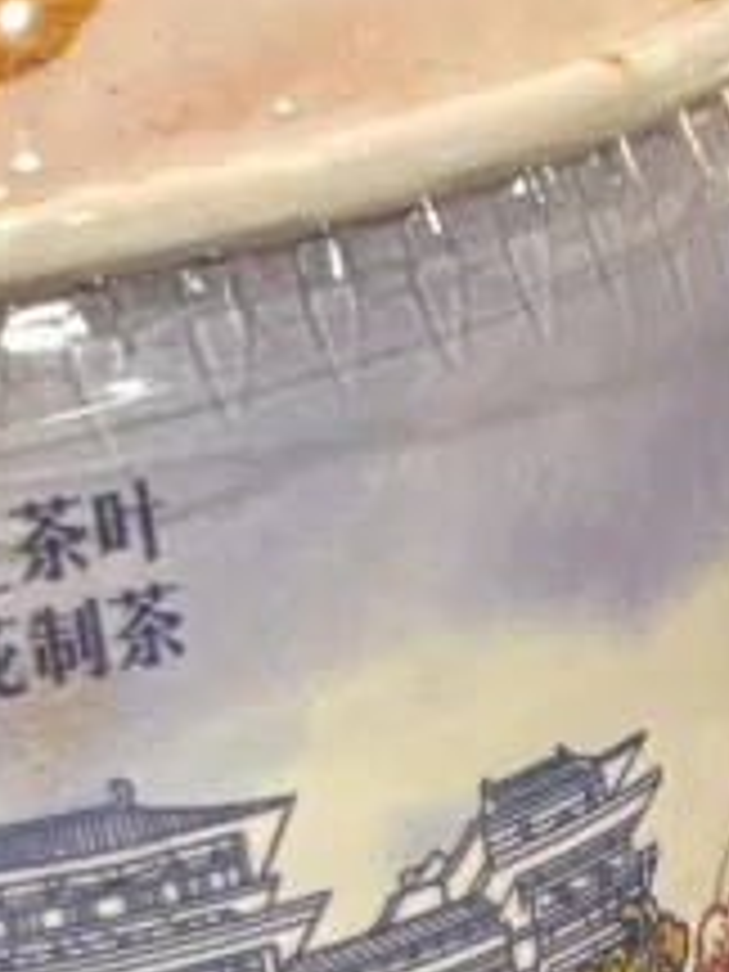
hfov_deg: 8.5
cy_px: 634
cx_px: 747
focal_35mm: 173
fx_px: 4858
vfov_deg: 11.4
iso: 160
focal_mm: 5.96
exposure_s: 1/50
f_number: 1.6
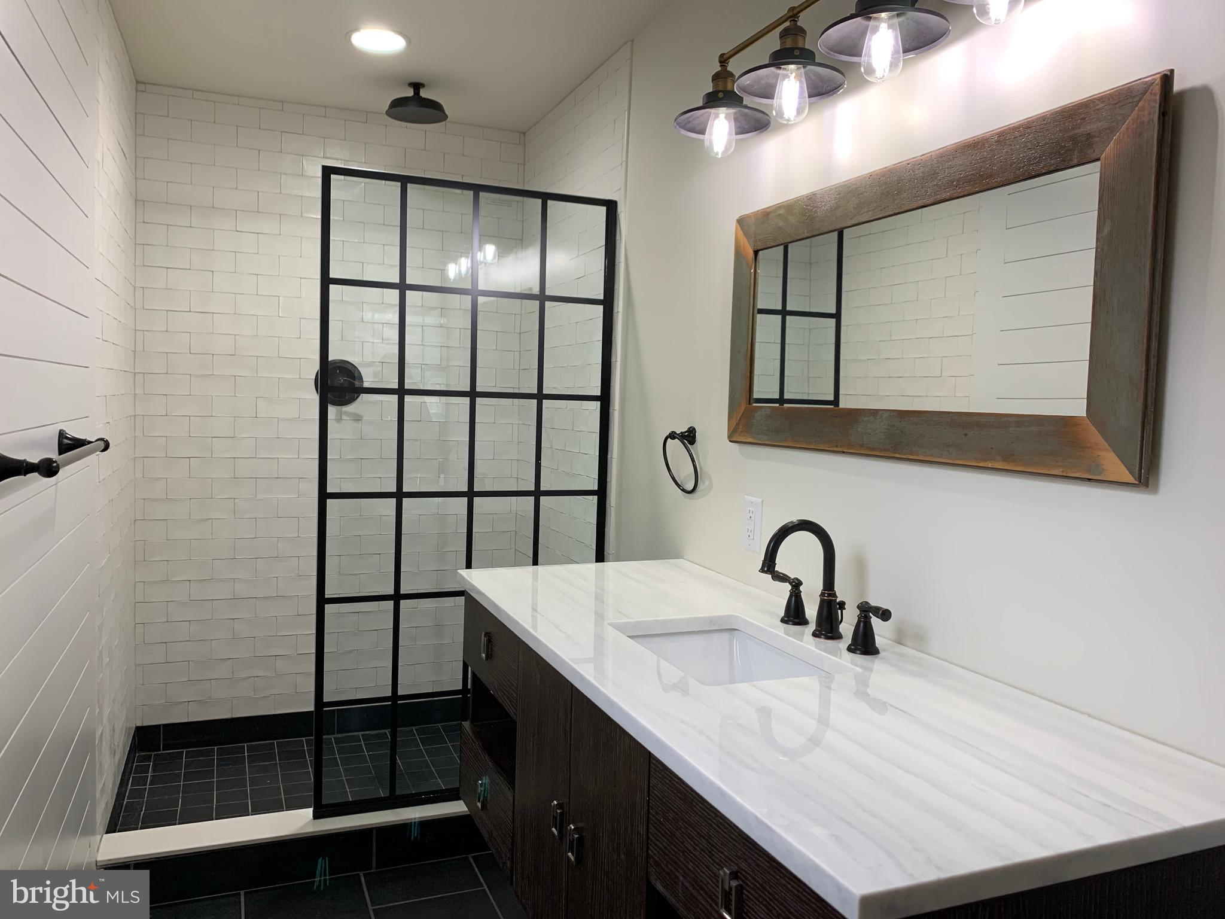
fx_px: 920
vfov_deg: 53.1
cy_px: 460
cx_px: 612
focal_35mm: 26
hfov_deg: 67.3
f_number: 1.8
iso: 64
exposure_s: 1/60
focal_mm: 4.25
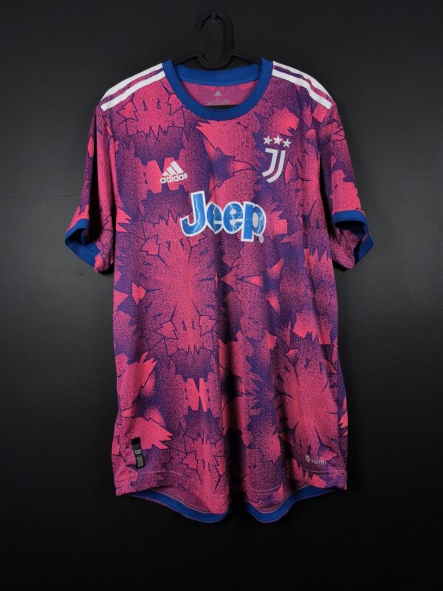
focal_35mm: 23
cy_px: 296
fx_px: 392
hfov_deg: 58.9
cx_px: 222
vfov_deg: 73.9
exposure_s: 1/160
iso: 400
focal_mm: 6.57
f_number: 1.6
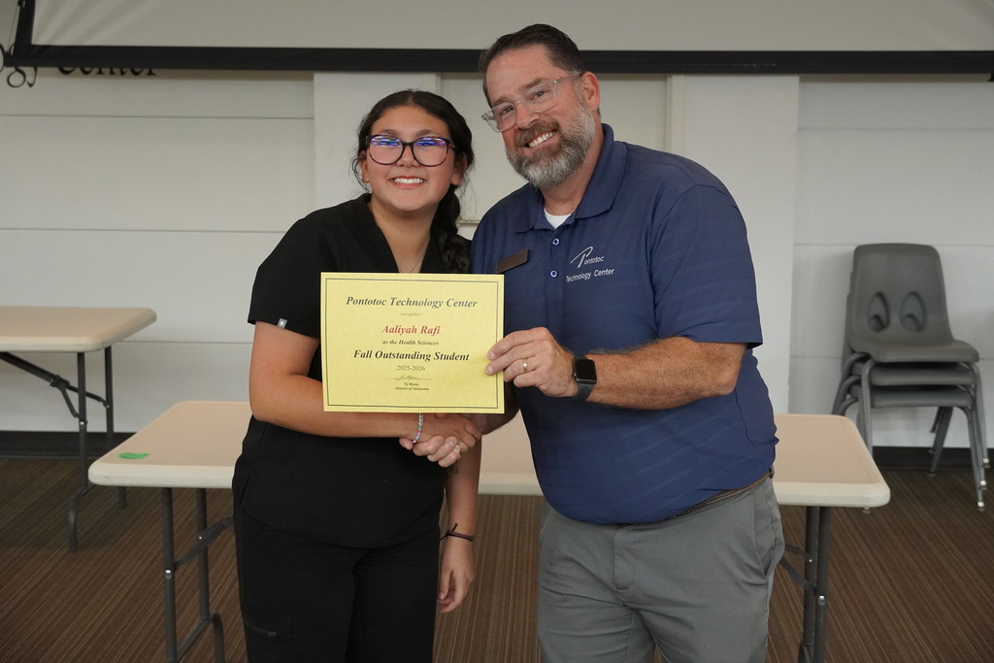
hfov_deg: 34.2
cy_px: 332
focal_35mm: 58
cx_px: 497
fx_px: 1615
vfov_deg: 23.2
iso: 3200
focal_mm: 39
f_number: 4.5
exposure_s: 1/160
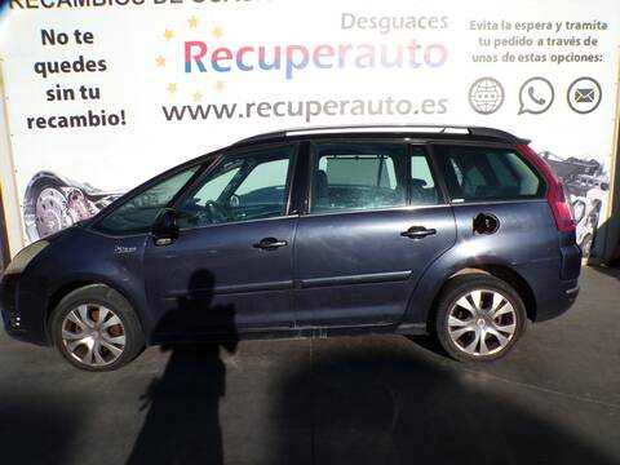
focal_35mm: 24
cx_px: 310
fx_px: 430
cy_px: 232
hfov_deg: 71.6
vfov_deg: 56.8
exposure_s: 1/600
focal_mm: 4.3
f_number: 5.8
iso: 100
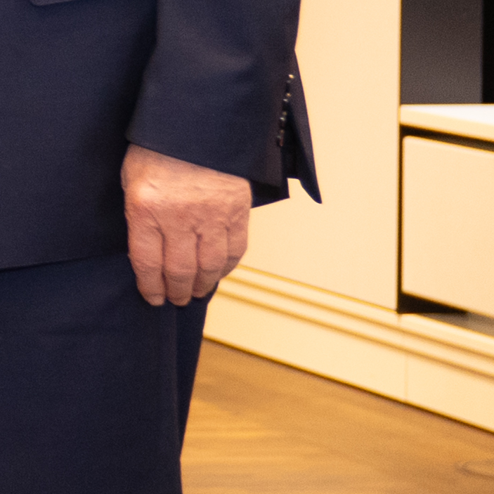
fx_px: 3746
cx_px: -1284
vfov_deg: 7.5
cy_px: 4
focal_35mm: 232
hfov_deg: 6.5
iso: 500
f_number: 2.8
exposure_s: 1/60
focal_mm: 32
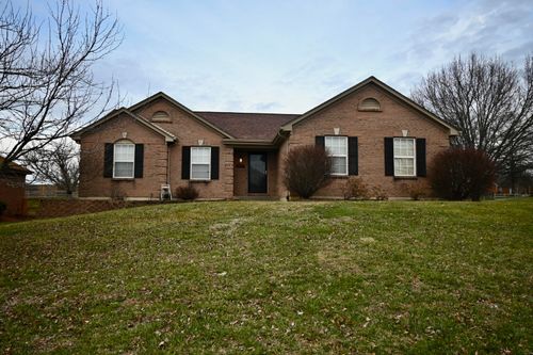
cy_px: 178
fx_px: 370
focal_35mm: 25
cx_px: 266
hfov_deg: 71.5
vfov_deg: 51.3
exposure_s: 1/160
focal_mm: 17
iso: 200
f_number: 5.3
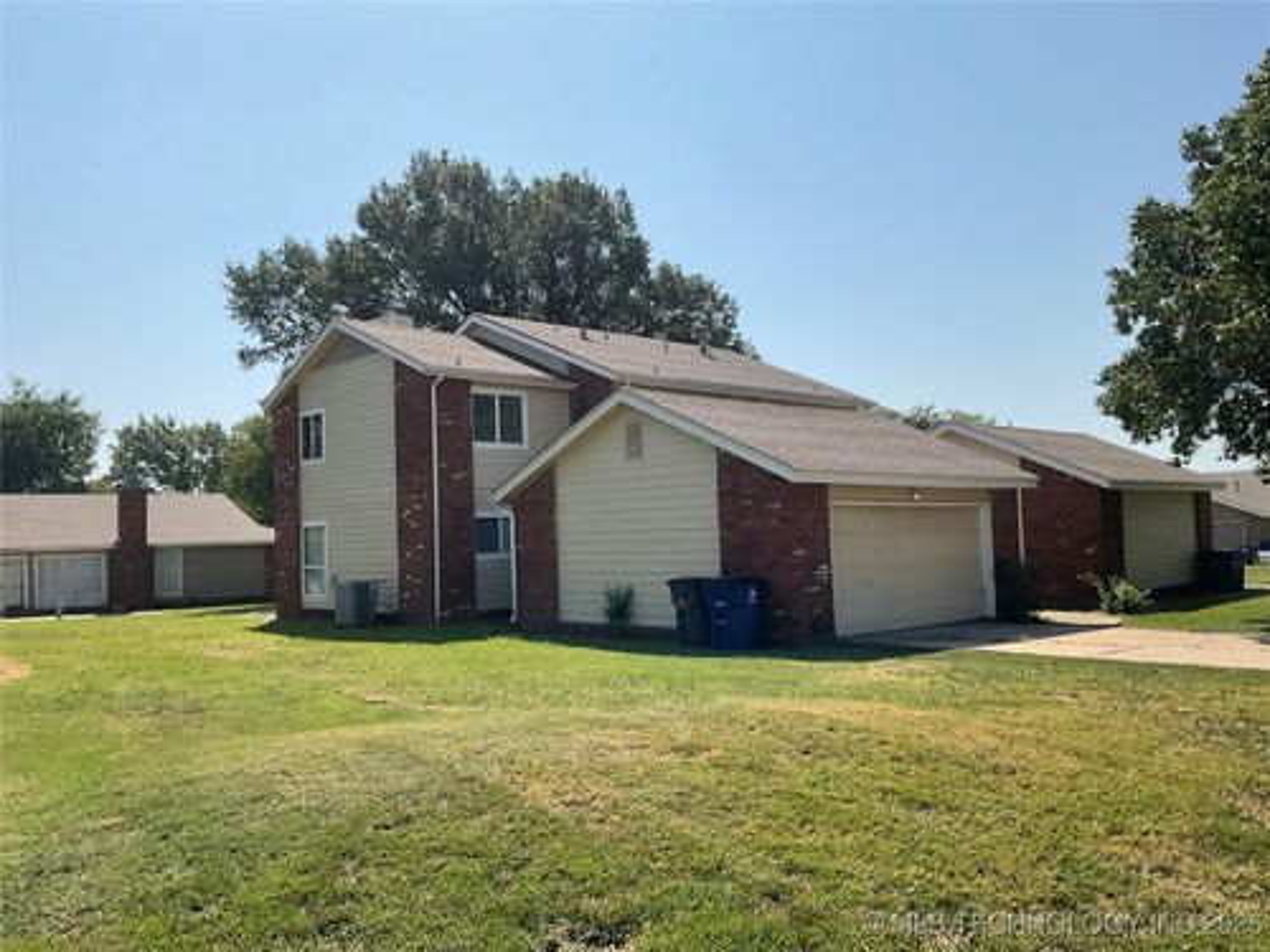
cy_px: 476
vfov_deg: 48.2
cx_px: 635
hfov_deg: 61.7
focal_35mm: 29
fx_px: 1064
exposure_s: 1/3322
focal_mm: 3
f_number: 1.8
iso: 20
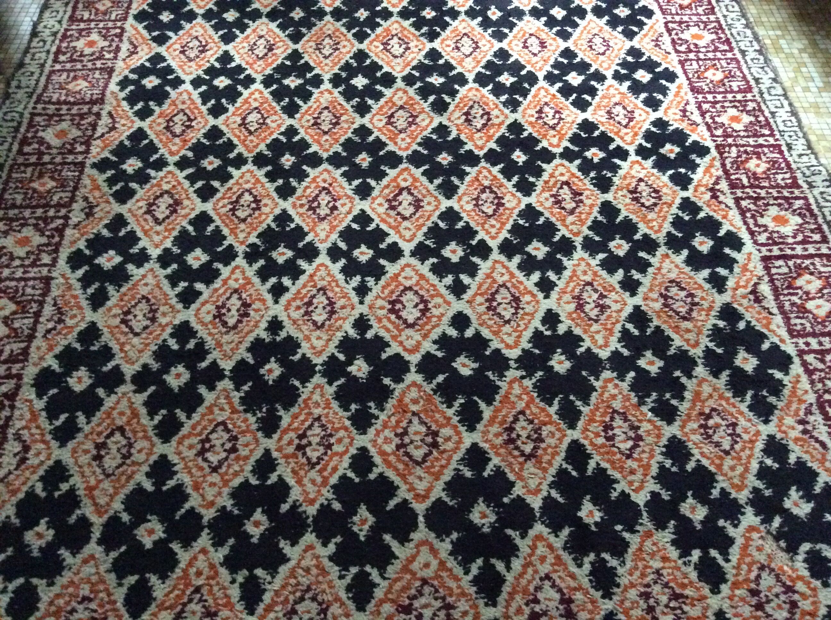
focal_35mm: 32
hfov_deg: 56.9
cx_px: 416
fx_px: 767
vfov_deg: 44.1
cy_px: 310
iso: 640
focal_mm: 3.3
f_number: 2.4
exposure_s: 1/17
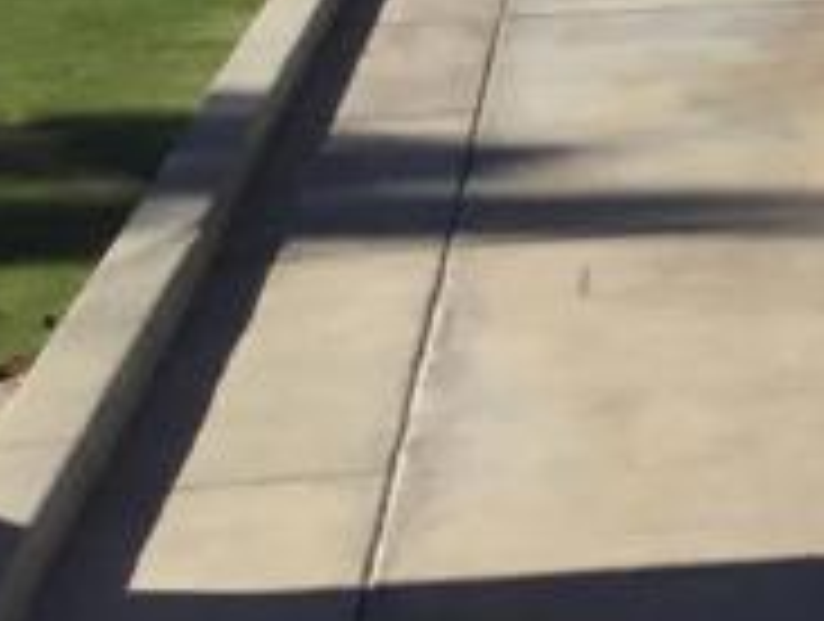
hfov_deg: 9.6
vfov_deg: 8.6
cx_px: 2211
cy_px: 135
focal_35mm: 173
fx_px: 4126
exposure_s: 1/1988
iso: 25
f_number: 2.4
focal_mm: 3.3
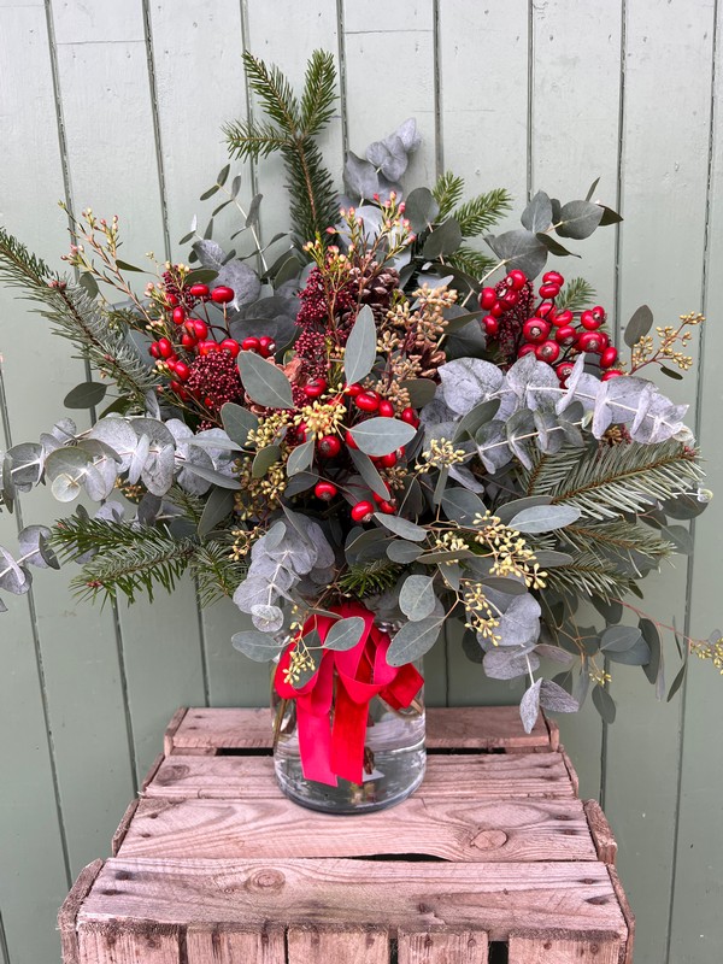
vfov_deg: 67.3
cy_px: 482
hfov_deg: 53.1
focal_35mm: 26
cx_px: 362
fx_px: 724
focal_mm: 5.7
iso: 32
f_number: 1.5
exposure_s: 1/149
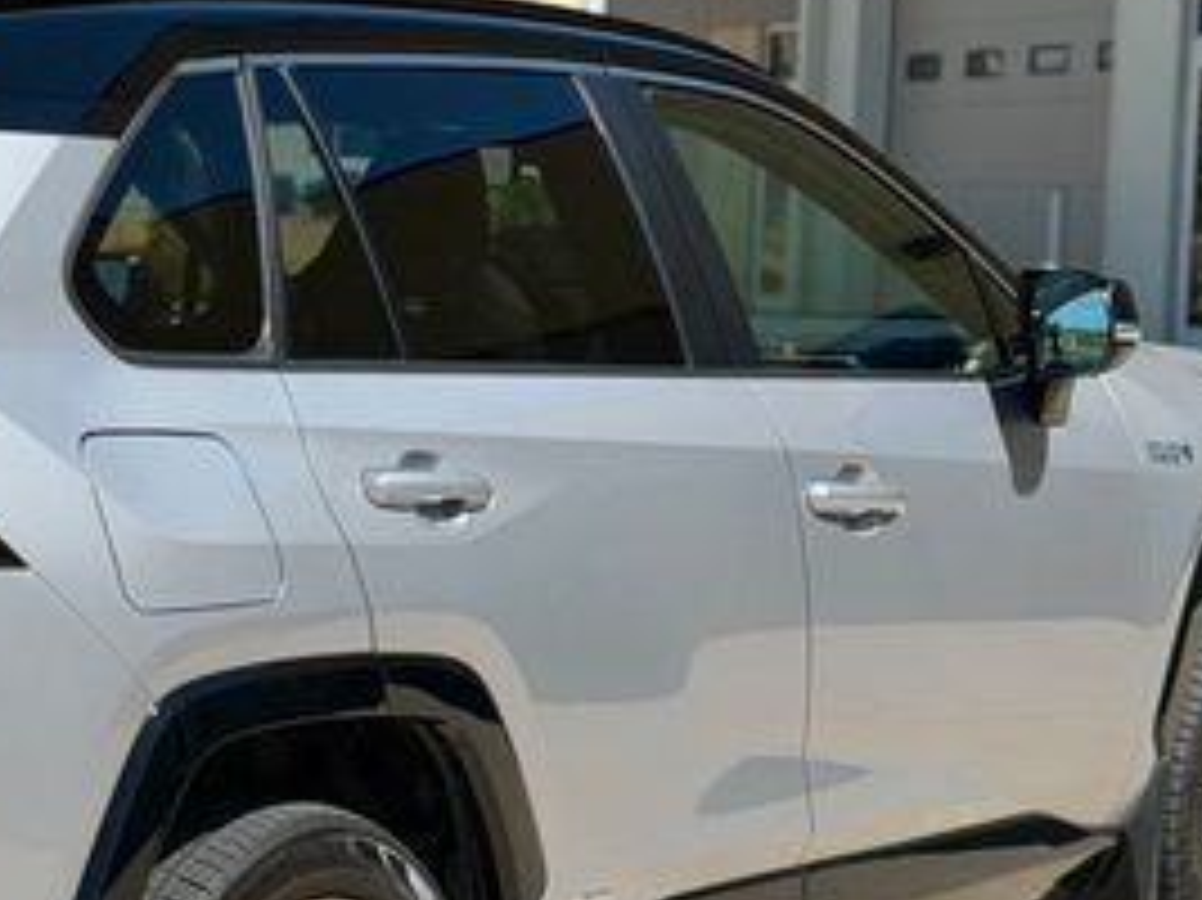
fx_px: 3991
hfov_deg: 16.9
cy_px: 580
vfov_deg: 12.9
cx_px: 81
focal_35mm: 115
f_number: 1.78
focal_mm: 6.76
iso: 80
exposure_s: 1/4878
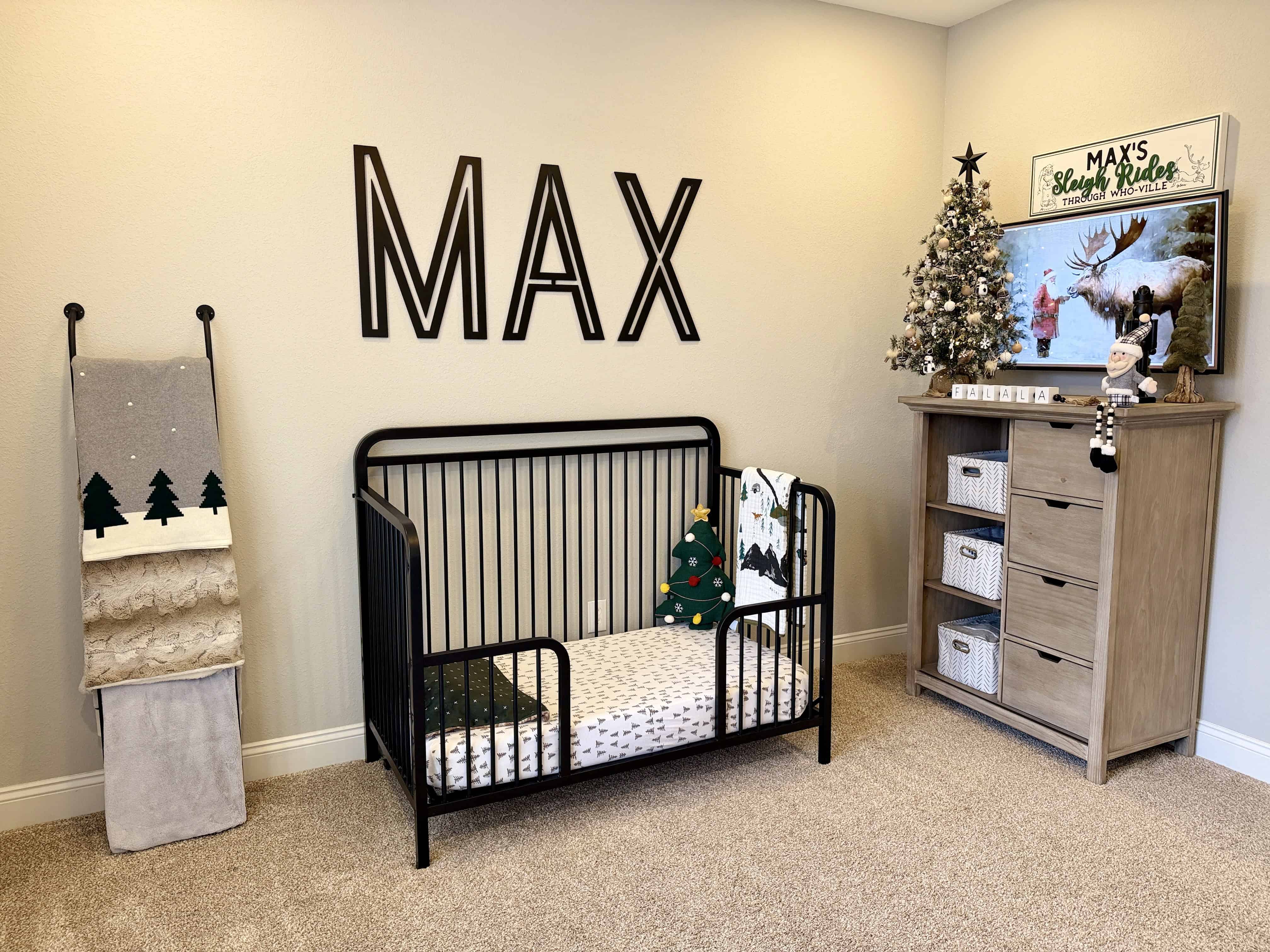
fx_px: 881
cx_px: 635
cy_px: 476
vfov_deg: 56.8
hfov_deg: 71.6
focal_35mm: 24
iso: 125
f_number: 1.8
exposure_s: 1/60
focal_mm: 6.8
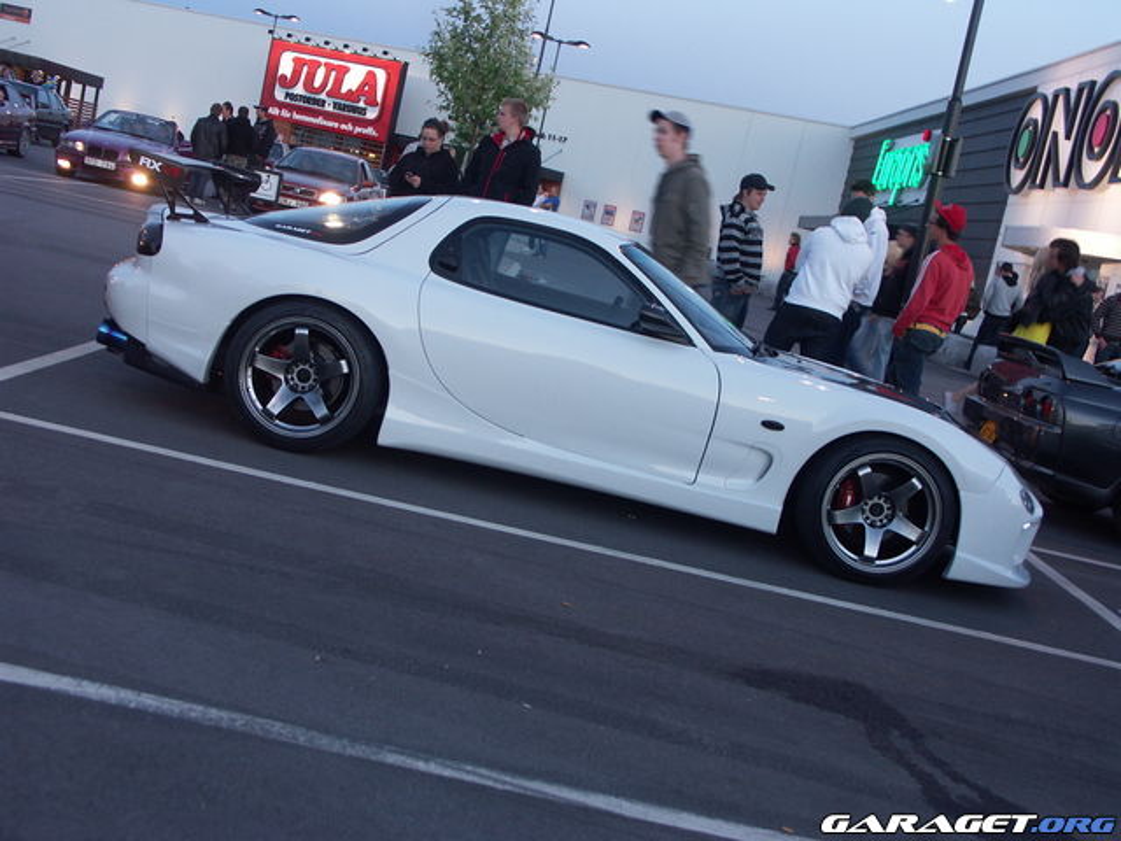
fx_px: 1619
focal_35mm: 50
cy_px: 420
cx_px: 560
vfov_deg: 29.1
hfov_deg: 38.2
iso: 100
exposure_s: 1/25
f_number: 2.8
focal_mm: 12.85
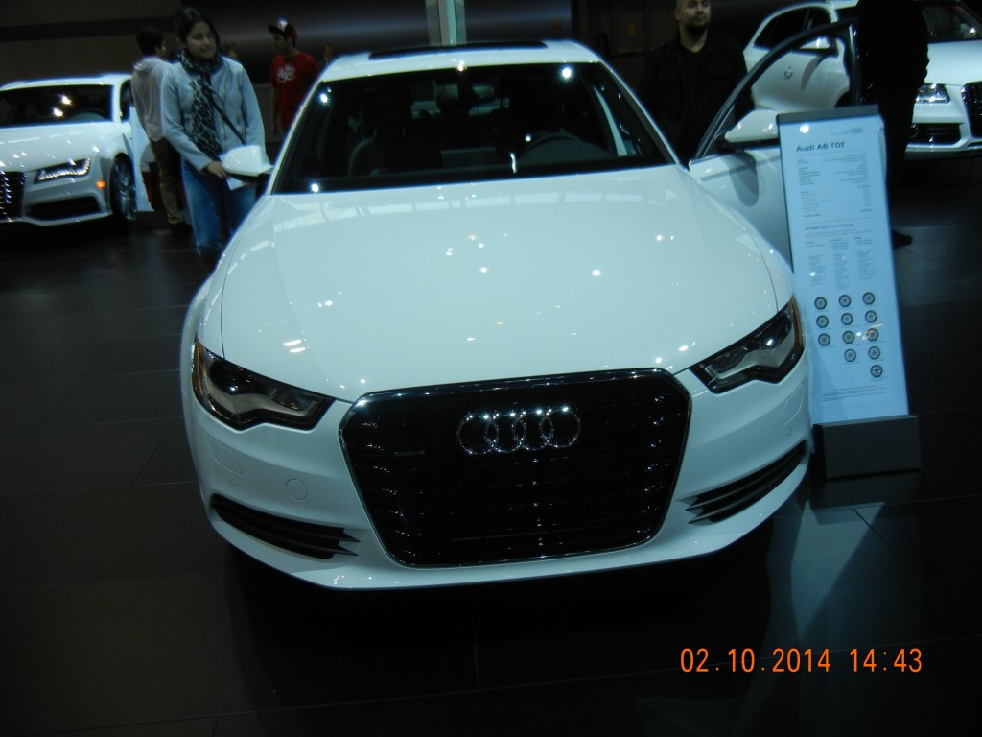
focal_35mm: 30
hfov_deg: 60.0
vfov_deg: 46.8
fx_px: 851
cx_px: 491
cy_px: 368
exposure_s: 1/145
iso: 160
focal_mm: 5.4
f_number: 3.5
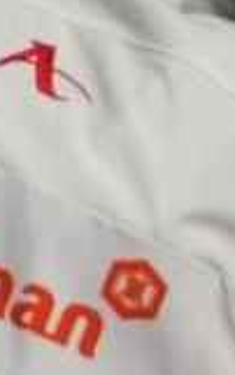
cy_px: 51
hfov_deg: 0.5
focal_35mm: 2802
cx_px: -1289
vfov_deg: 0.7
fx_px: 28636
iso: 1000
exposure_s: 1/1000
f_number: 2.8
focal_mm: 164
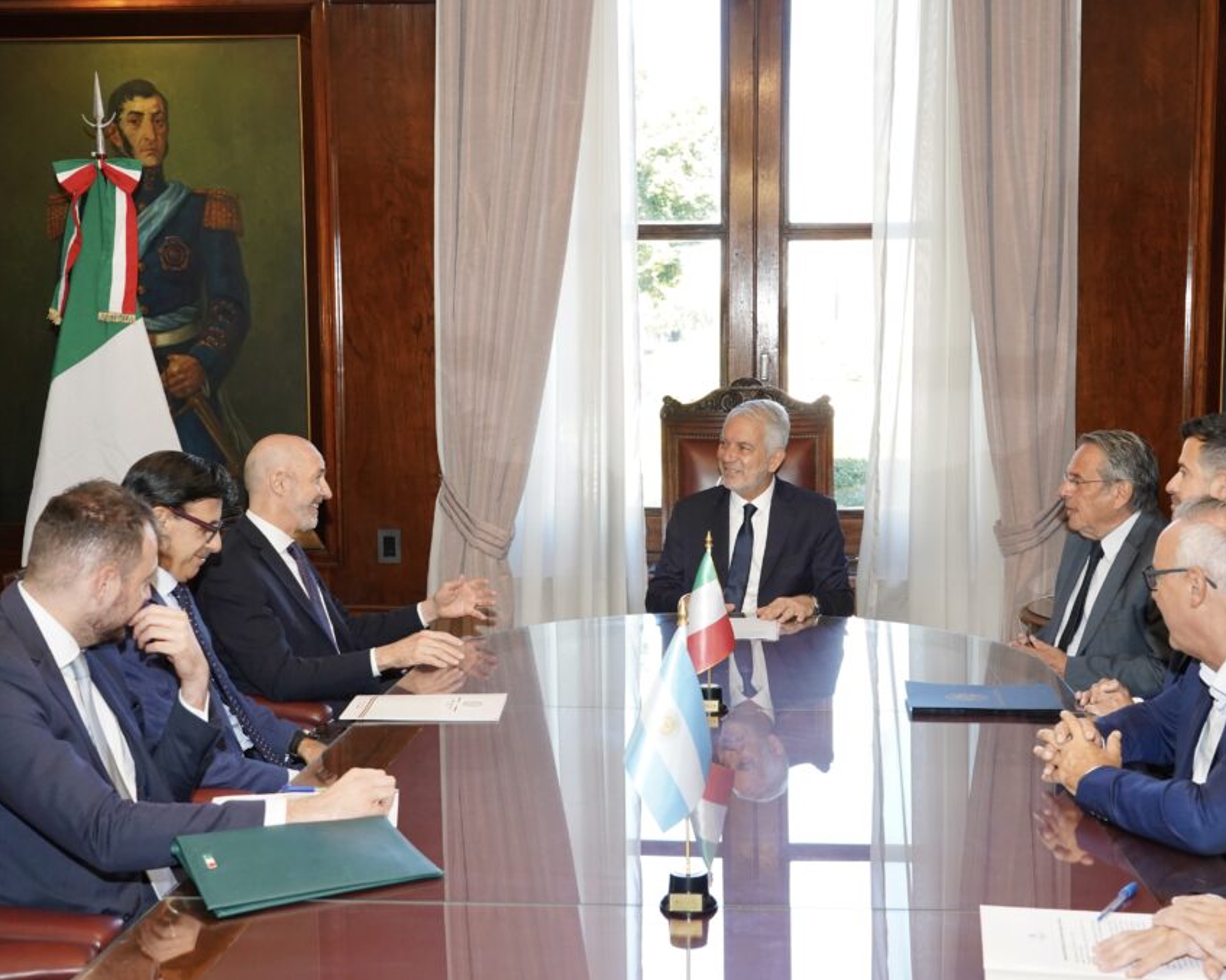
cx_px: 667
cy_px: 493
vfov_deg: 35.7
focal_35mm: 42
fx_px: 1523
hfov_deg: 43.8
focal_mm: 37
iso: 4000
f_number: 8
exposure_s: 1/160
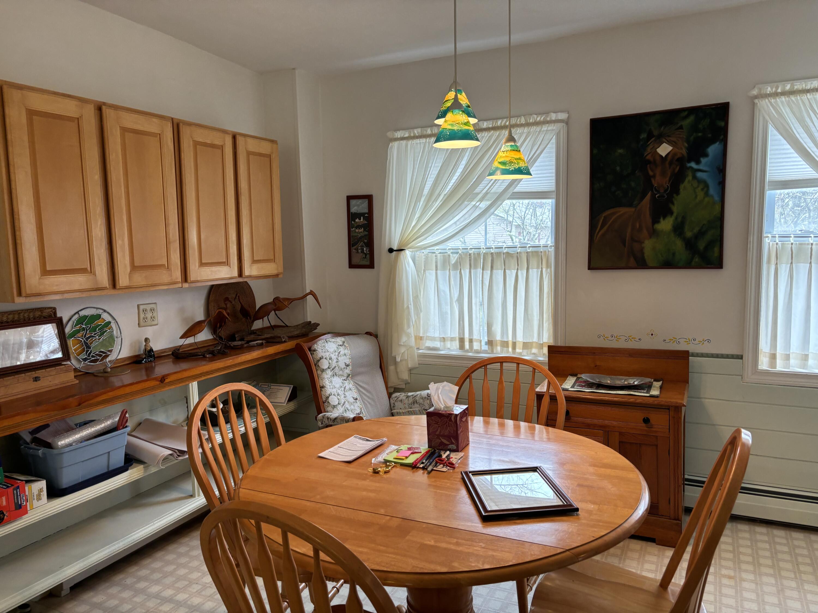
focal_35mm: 26
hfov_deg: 67.3
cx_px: 409
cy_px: 306
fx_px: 614
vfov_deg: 53.1
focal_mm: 5.96
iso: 100
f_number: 1.6
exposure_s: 1/60
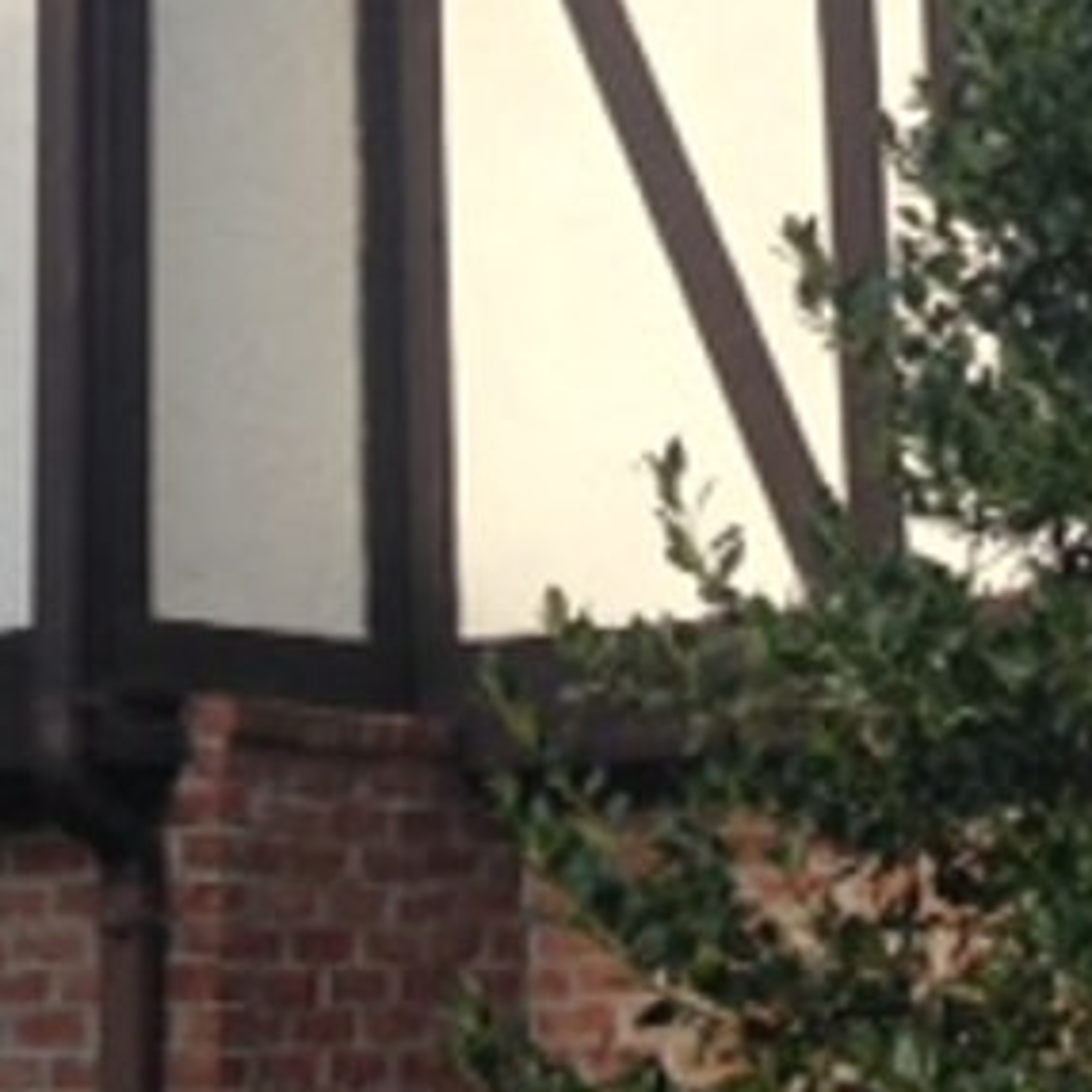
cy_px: -512
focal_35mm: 136
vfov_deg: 12.3
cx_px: 376
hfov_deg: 12.8
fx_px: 4854
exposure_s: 1/463
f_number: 2.4
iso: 50
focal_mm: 4.12
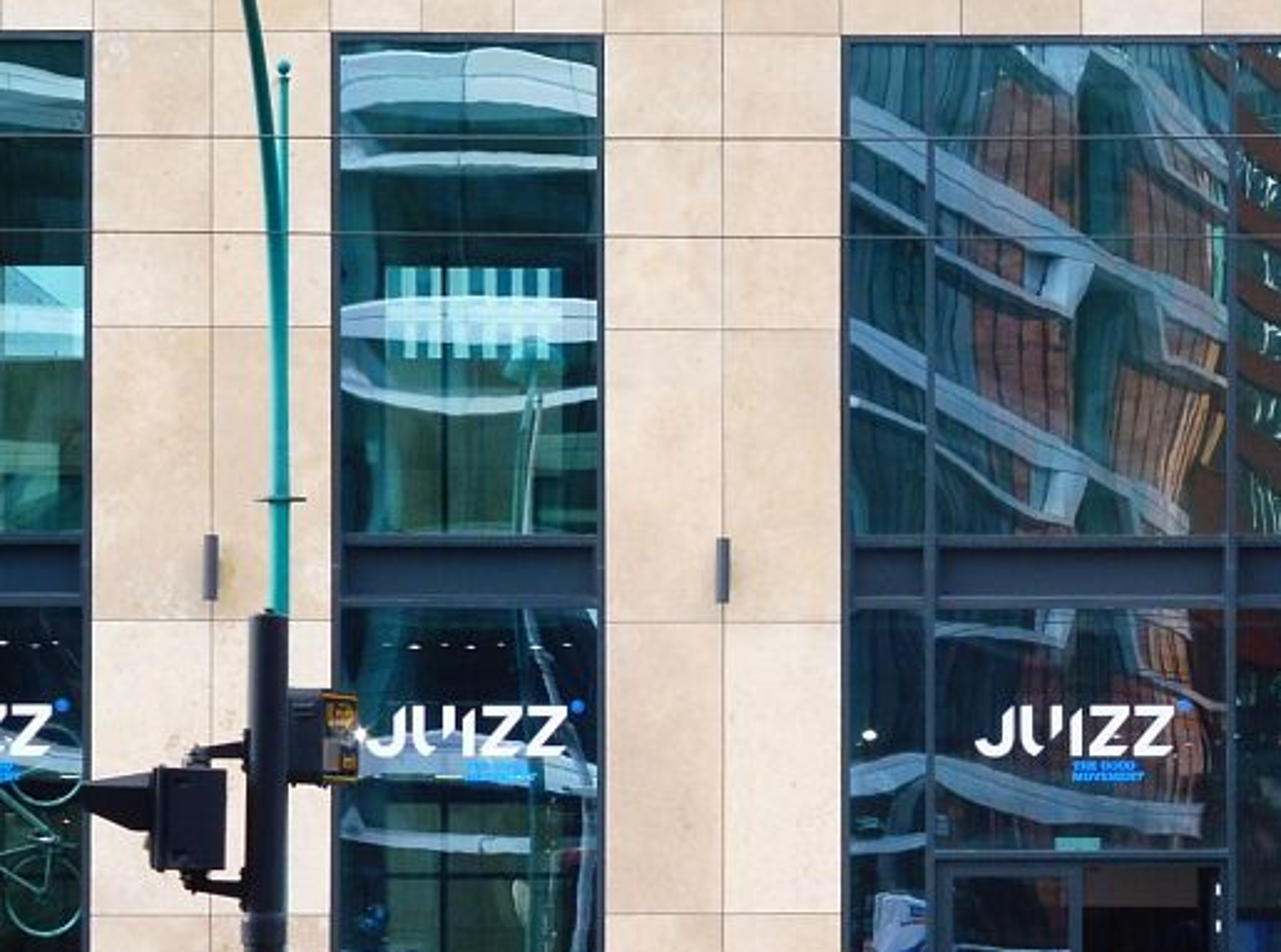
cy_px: 662
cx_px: 915
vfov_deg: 7.7
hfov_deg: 10.4
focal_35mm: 191
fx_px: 7047
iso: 100
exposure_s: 1/80
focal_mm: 17.1
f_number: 5.3
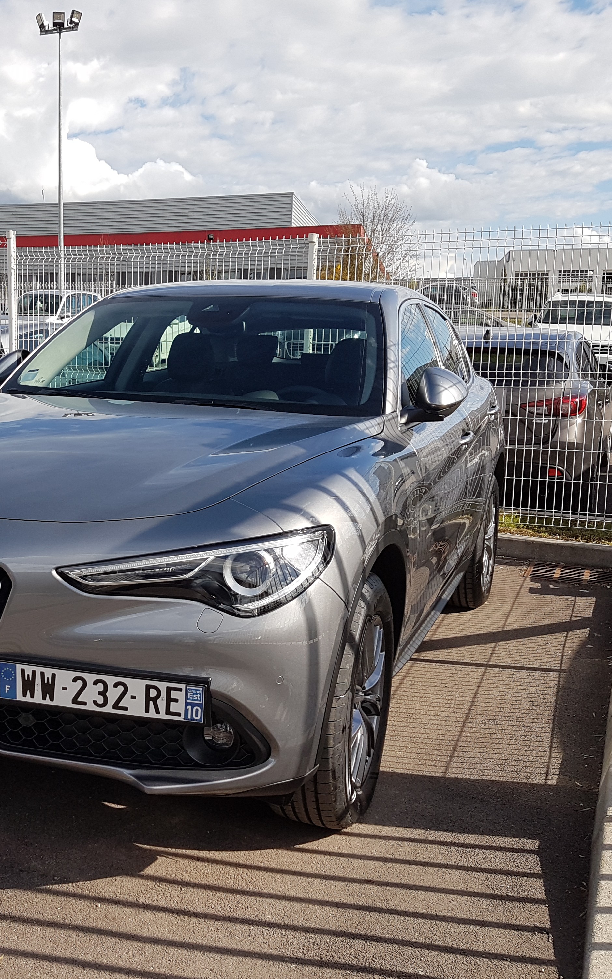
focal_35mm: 37
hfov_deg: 33.1
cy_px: 490
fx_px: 987
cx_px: 94
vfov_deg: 52.7
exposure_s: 1/1748
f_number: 1.7
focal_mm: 4.2
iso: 40
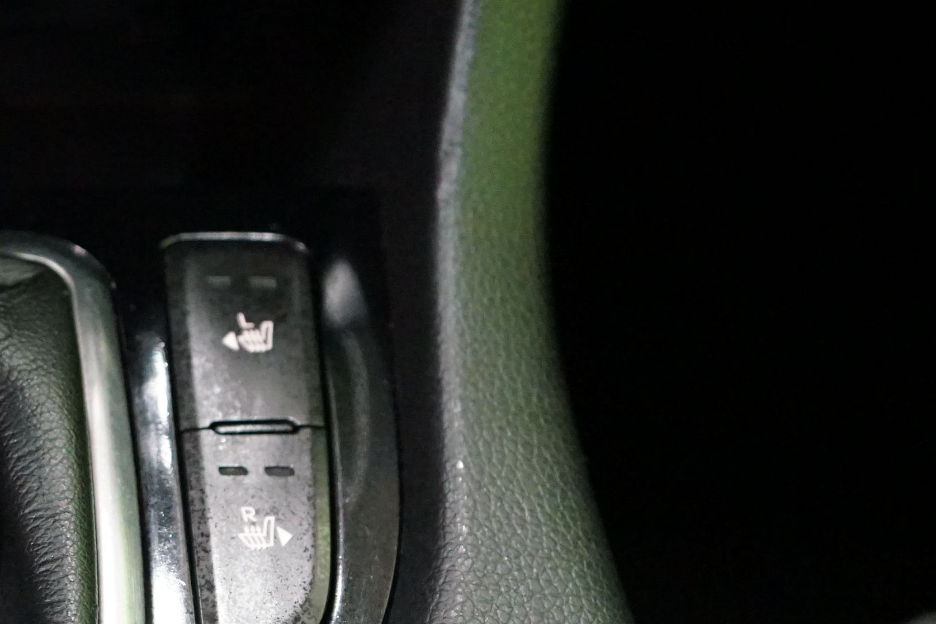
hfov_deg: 21.9
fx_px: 2262
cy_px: 550
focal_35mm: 87
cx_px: -145
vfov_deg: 15.5
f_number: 4
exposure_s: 1/25
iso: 6400
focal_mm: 37
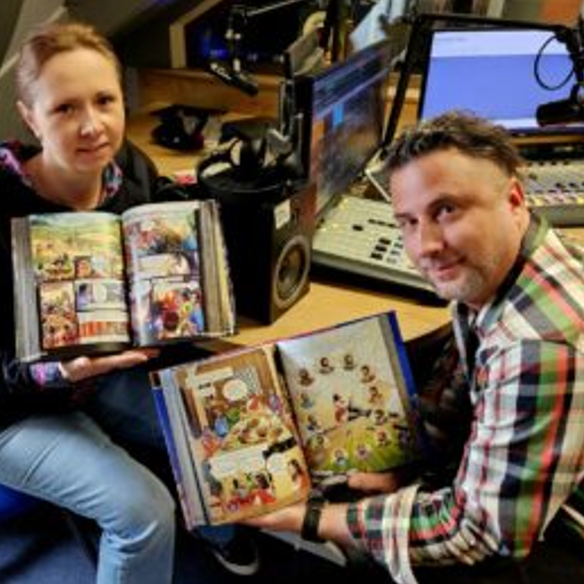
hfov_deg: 57.0
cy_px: 297
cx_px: 243
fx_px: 534
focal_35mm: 28
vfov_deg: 57.3
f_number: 1.8
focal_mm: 5.4
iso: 800
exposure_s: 1/101
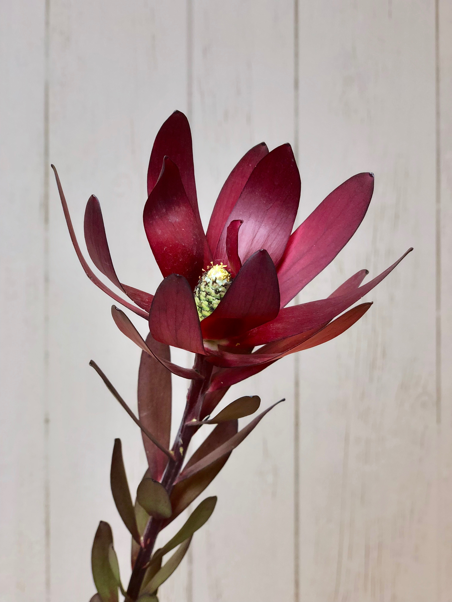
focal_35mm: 52
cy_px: 301
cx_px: 226
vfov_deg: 36.8
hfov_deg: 28.0
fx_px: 905
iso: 100
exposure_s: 1/40
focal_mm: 6
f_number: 2.4
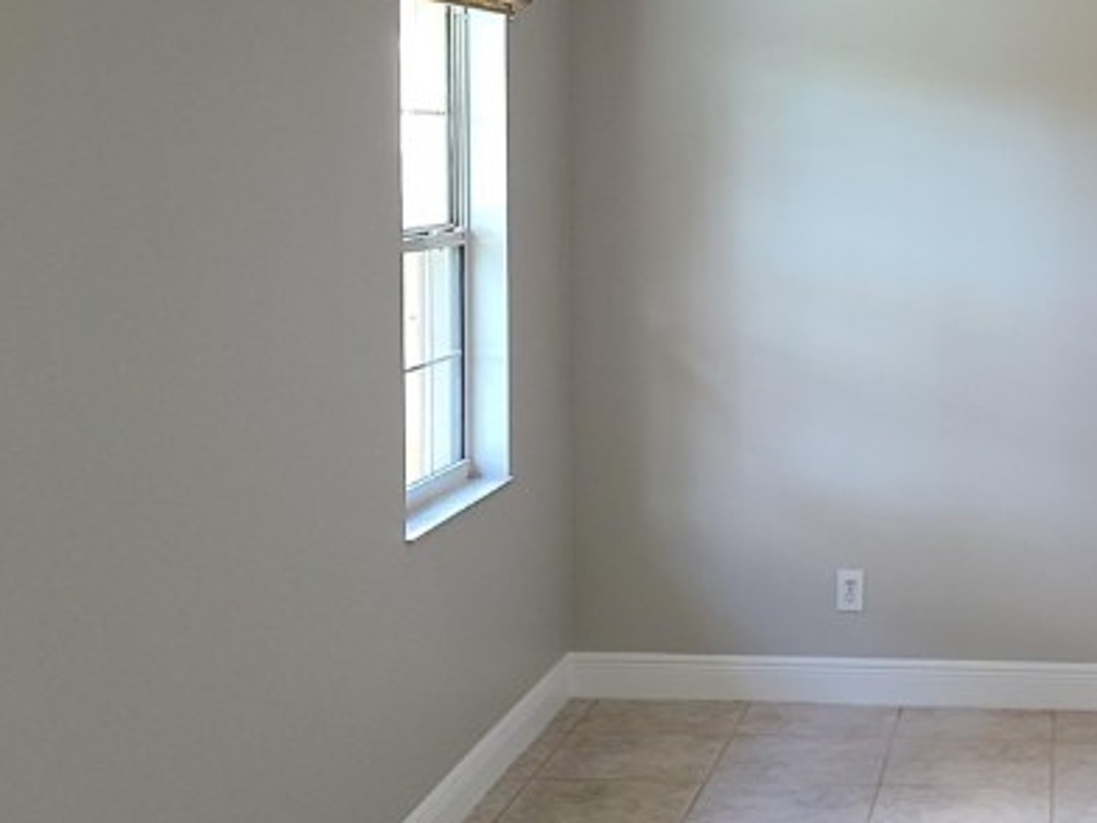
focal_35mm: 68
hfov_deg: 26.9
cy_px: 384
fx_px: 2155
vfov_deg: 21.6
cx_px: 1114
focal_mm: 5.4
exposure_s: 1/60
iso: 100
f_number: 1.8
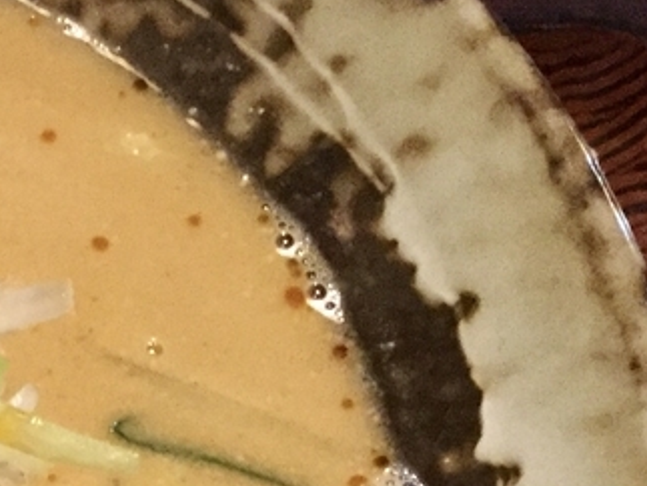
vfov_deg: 12.6
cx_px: -419
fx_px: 2152
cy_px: 584
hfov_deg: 15.3
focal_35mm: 115
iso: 250
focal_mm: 3.3
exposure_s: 1/15
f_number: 2.4
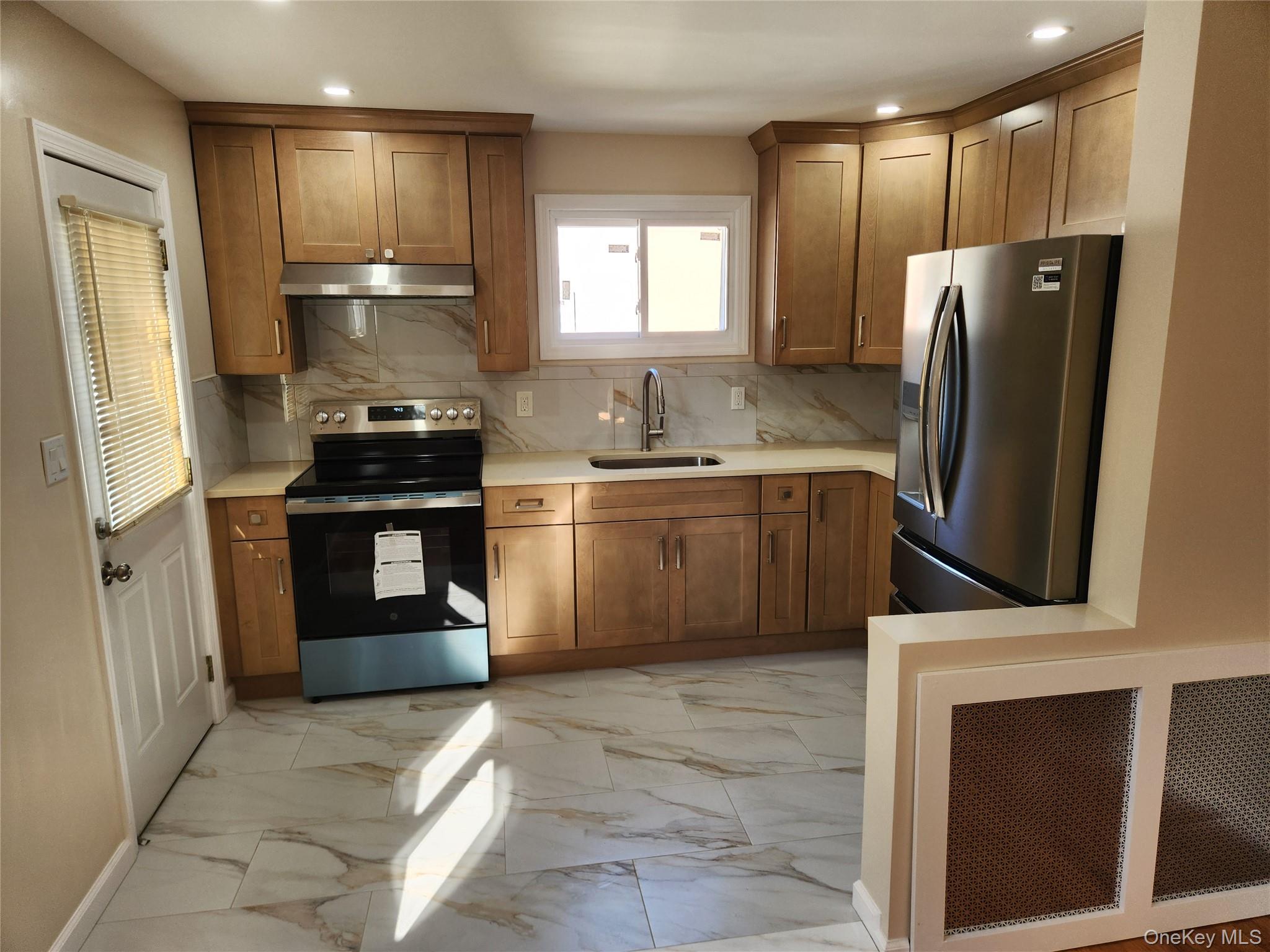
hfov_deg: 73.9
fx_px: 844
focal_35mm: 23
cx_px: 635
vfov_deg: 58.9
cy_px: 476
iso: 64
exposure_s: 1/180
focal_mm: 5.4
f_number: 1.8
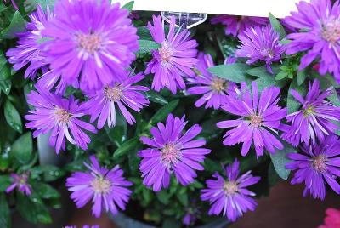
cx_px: 170
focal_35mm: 52
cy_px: 114
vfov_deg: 25.8
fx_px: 497
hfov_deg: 37.8
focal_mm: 35
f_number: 5.3
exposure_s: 1/60
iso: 220
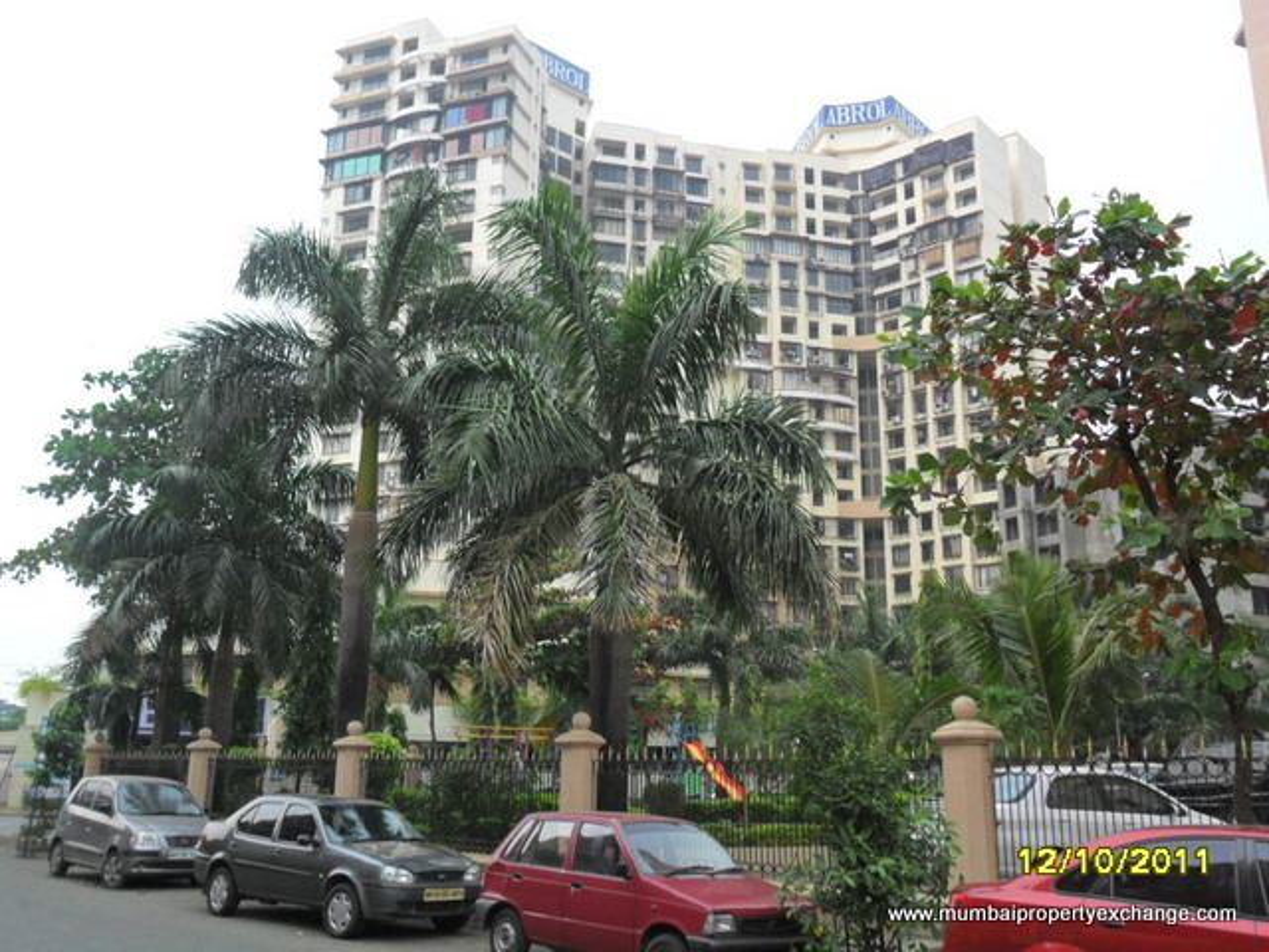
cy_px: 476
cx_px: 634
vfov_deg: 44.2
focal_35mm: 32
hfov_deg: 56.8
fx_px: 1173
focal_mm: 5.7
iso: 100
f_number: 3.7
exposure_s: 1/60
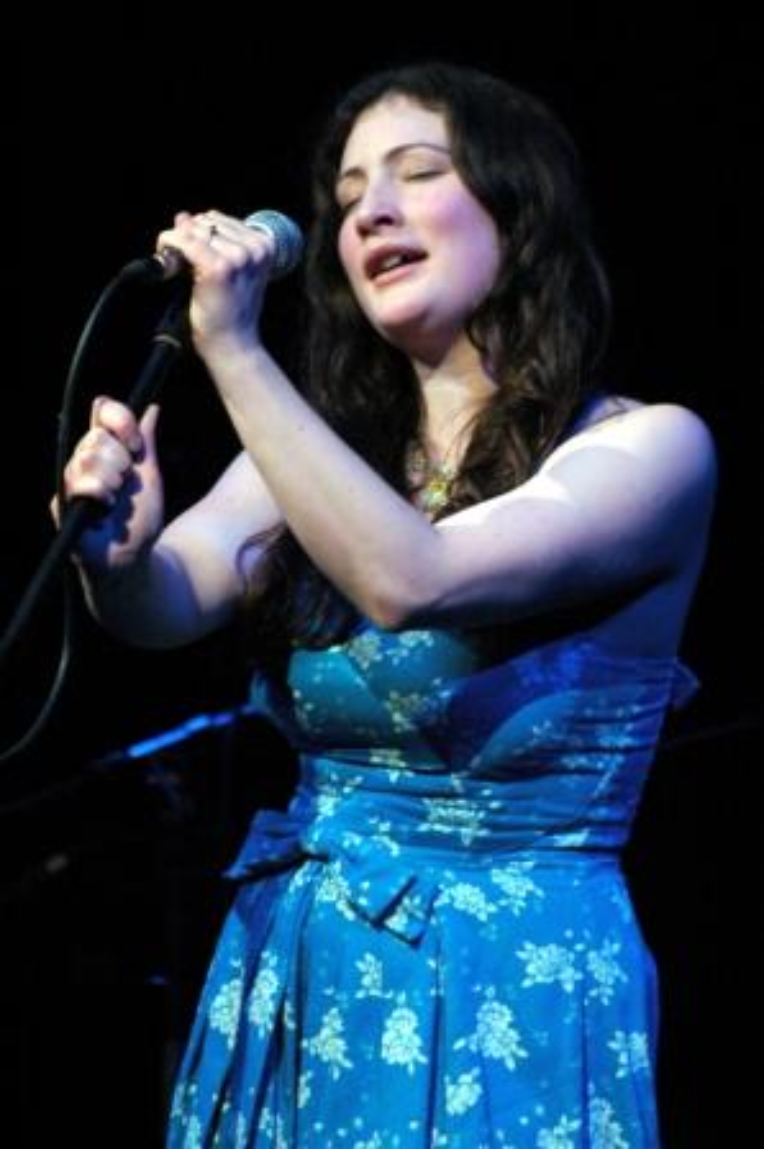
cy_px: 574
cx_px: 382
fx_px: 10042
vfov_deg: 6.5
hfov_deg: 4.4
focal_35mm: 315
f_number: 5.6
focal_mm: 210
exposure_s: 1/60
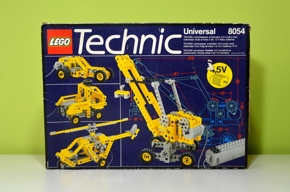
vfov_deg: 34.1
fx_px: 314
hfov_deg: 49.6
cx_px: 145
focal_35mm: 39
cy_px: 96
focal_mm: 26
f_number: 7.1
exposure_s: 1/10
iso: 125
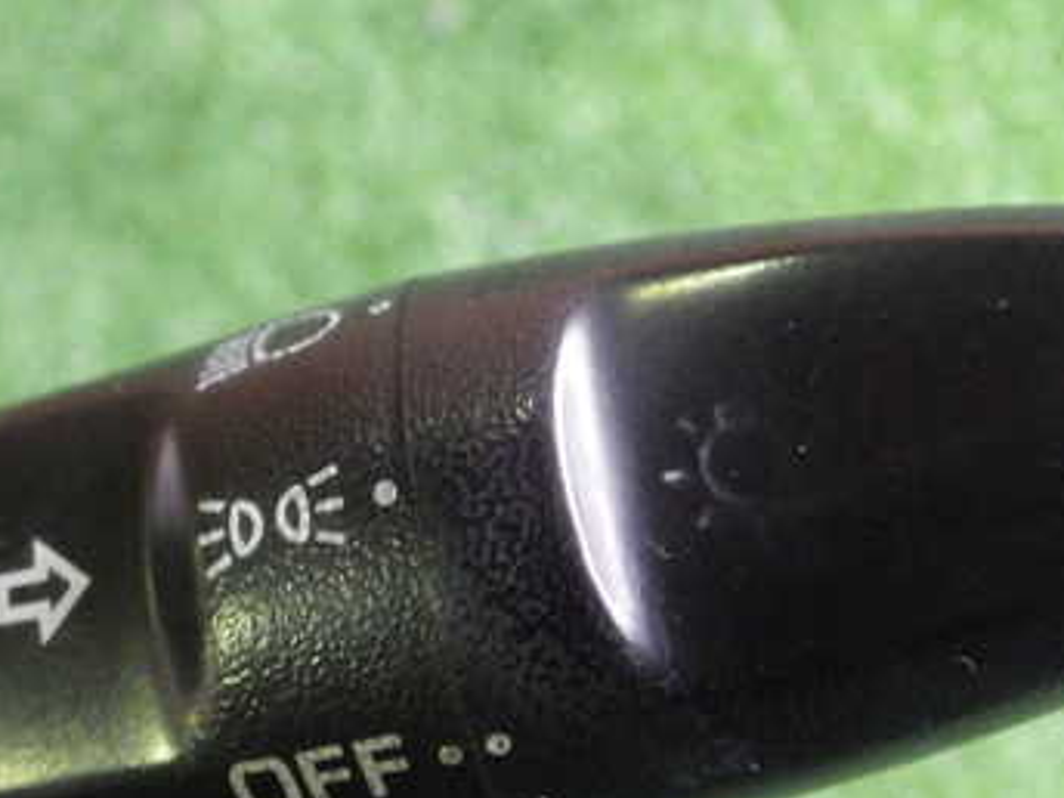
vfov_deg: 26.9
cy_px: 520
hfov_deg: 35.5
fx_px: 1660
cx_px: 455
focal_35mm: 54
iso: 1600
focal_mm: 5.5
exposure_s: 1/25
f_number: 2.3
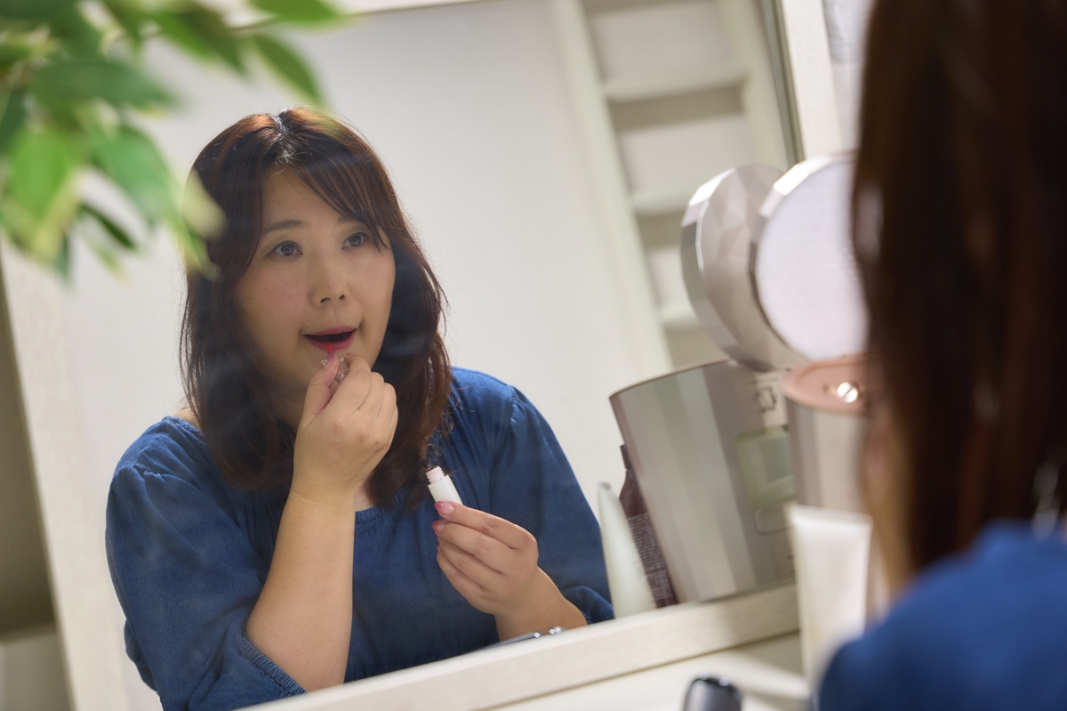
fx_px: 2074
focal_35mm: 70
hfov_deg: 28.9
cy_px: 356
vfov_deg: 19.4
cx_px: 534
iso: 1600
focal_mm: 70
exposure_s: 1/100
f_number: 2.8
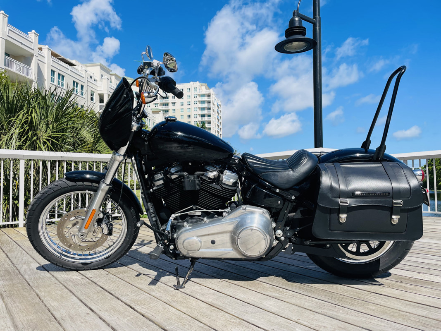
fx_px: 331
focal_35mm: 26
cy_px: 166
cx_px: 220
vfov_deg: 53.1
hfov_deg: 67.3
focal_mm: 4.2
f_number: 1.6
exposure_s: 1/3731
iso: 32
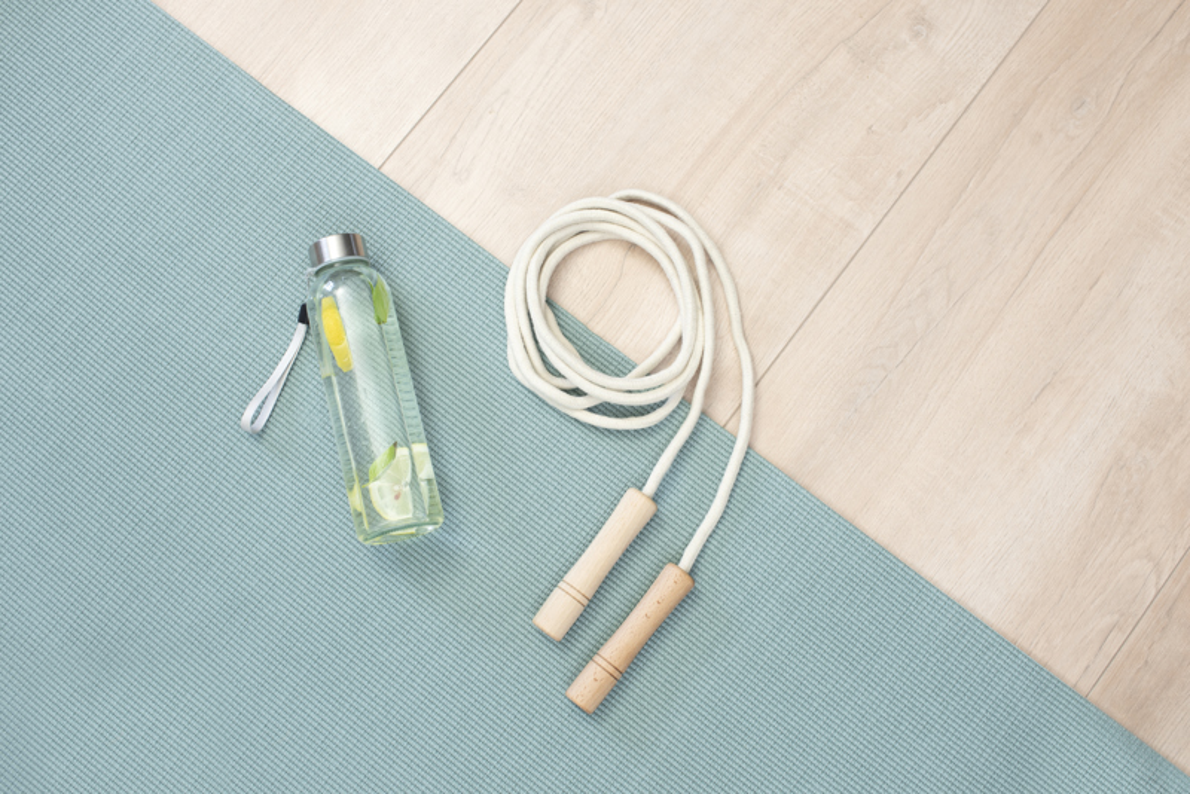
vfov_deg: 27.0
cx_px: 595
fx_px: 1653
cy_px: 397
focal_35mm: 50
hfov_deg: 39.6
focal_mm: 50
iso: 400
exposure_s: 1/10
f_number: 6.3
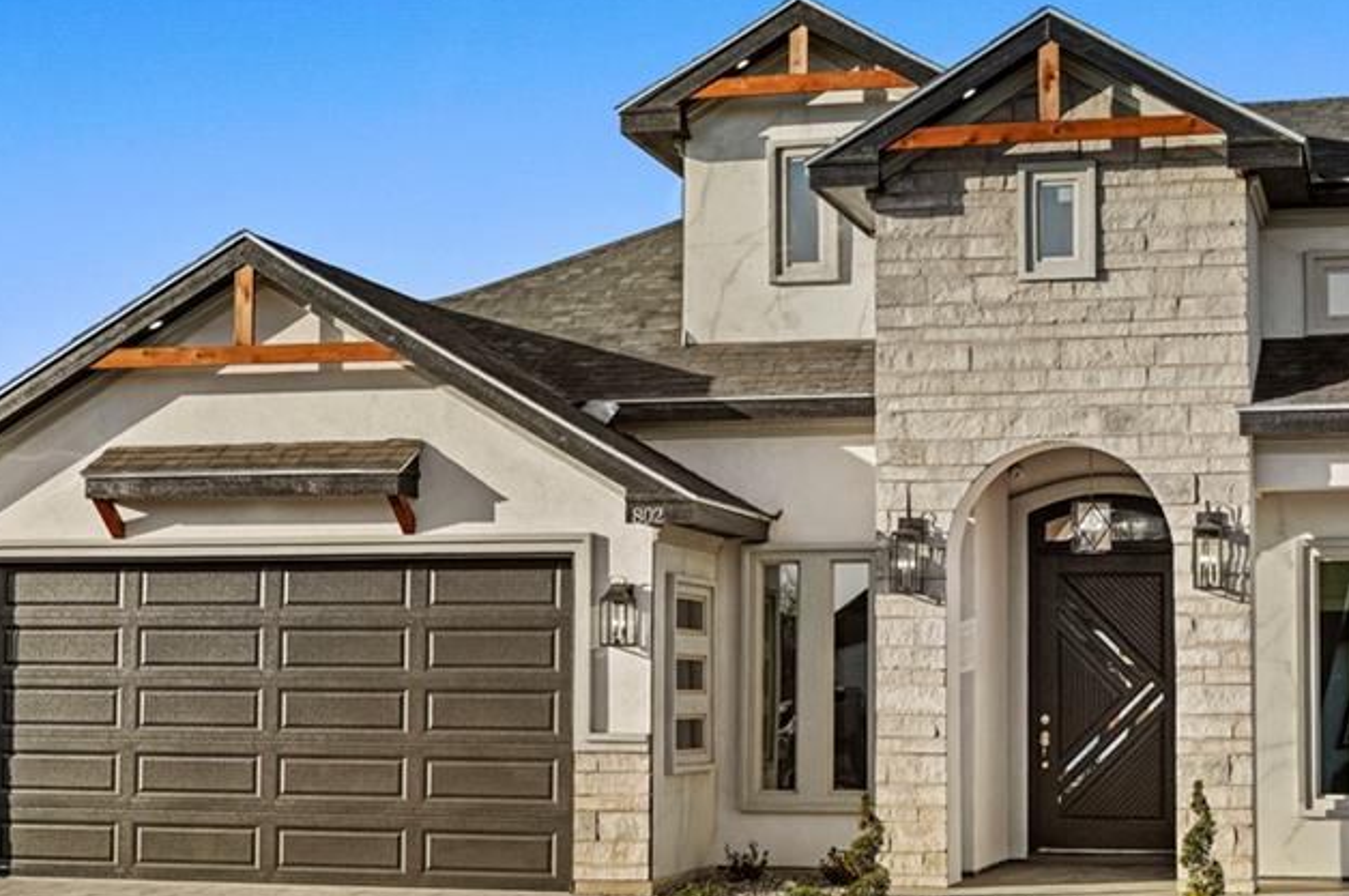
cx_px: 810
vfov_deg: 21.3
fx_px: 2375
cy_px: 545
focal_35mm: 63
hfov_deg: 31.6
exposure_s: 1/2000
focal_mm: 38.9
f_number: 2.8
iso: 100
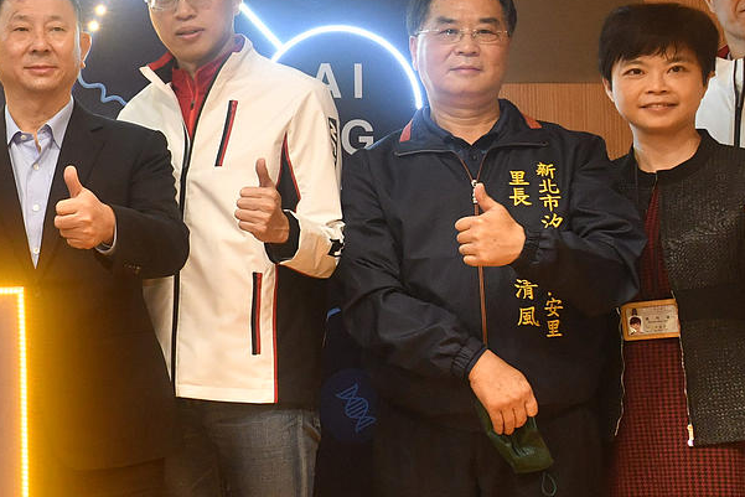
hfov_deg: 18.9
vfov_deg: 14.9
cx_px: -433
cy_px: 193
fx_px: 1904
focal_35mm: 92
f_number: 5.6
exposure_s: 1/80
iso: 1250
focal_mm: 27
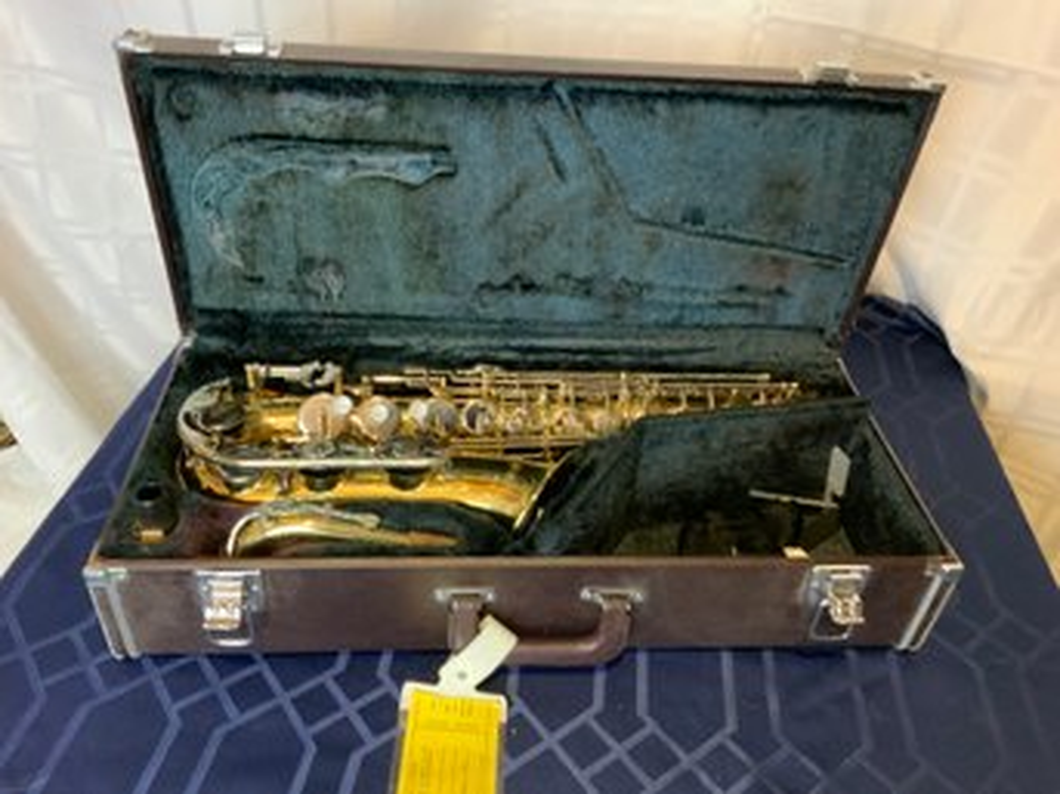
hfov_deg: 61.7
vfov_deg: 48.2
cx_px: 530
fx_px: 888
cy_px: 397
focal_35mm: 29
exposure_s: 1/30
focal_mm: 3
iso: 400
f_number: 1.8
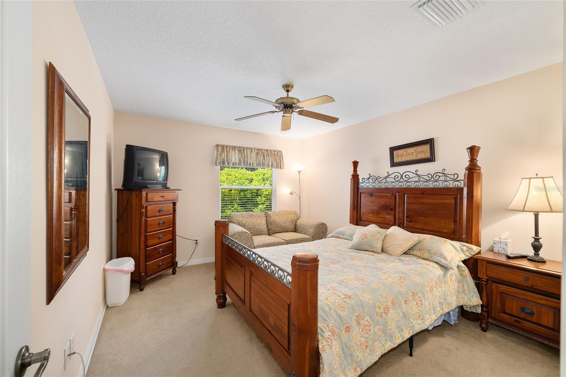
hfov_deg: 100.4
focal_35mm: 15
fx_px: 236
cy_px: 188
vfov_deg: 77.3
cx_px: 283
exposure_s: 1/8
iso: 500
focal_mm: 15
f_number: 8
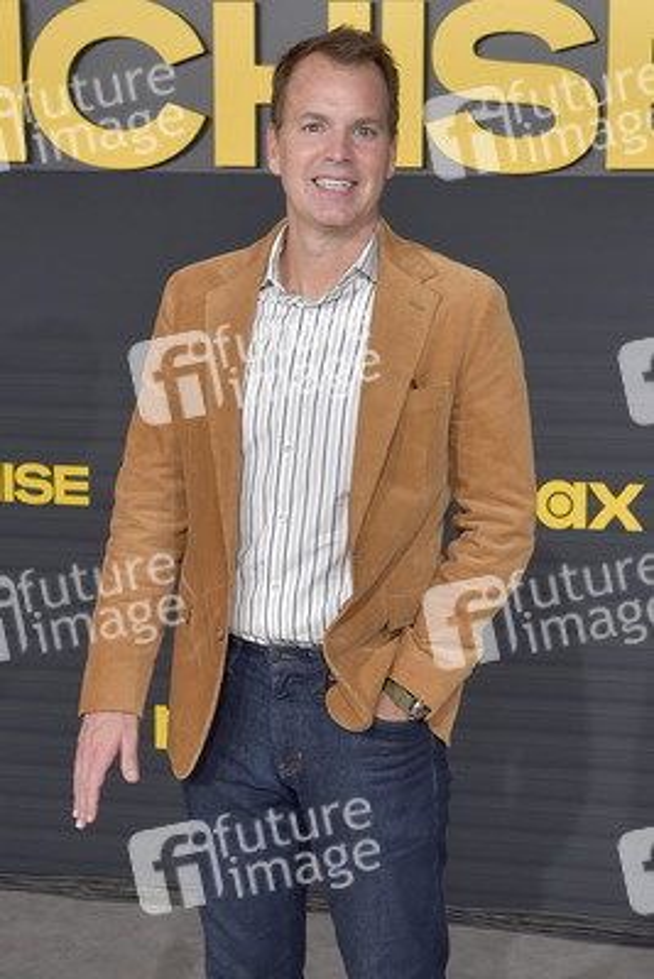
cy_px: 490
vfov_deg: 39.6
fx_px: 1361
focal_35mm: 50
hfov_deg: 27.0
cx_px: 327
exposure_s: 1/250
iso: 320
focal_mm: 50
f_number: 6.3
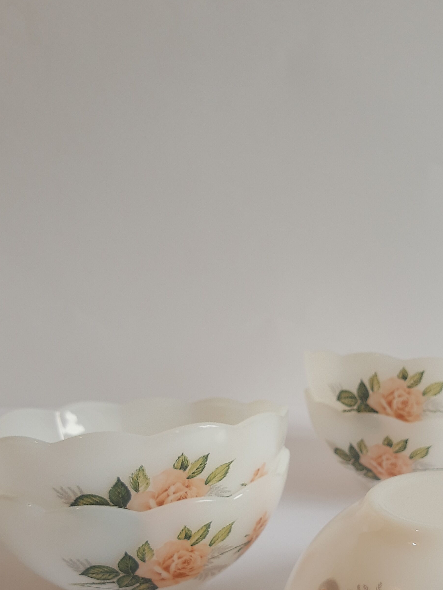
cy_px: 450
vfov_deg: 41.5
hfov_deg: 32.5
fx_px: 751
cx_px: 310
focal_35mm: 44
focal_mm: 3.95
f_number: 1.8
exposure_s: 1/50
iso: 42
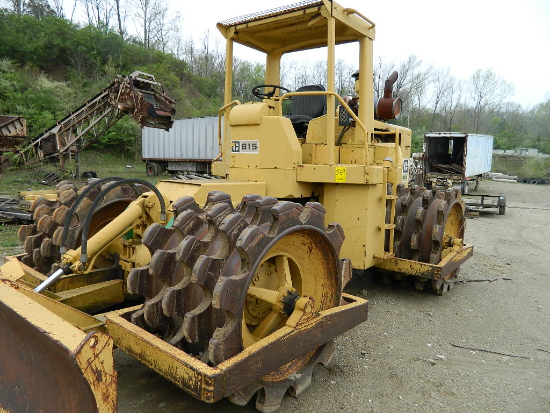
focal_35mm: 25
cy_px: 206
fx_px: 397
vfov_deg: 54.9
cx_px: 275
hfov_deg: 69.4
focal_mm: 4.5
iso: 80
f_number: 3.1
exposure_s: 1/160
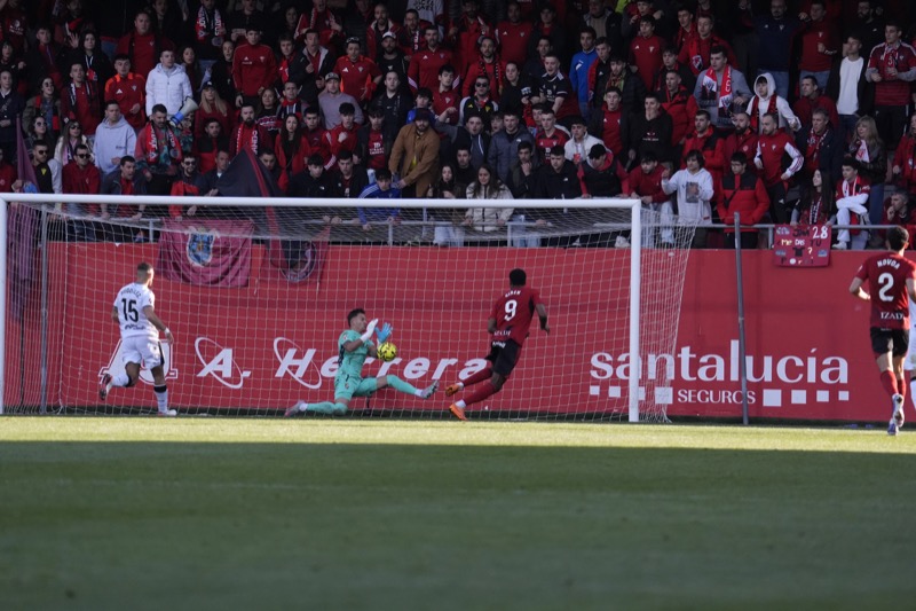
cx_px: 458
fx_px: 9870
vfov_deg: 3.5
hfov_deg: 5.3
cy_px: 306
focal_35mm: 388
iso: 3200
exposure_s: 1/3200
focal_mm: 388
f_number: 6.3
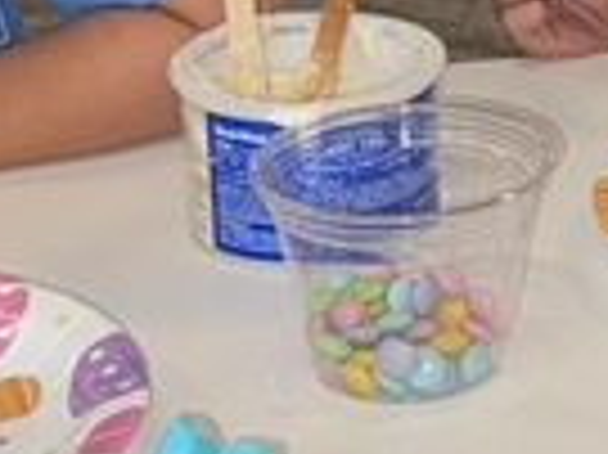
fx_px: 3194
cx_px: 1284
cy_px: -85
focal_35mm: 182
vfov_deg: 8.1
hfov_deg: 10.0
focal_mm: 6.76
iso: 80
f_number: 1.78
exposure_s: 1/24
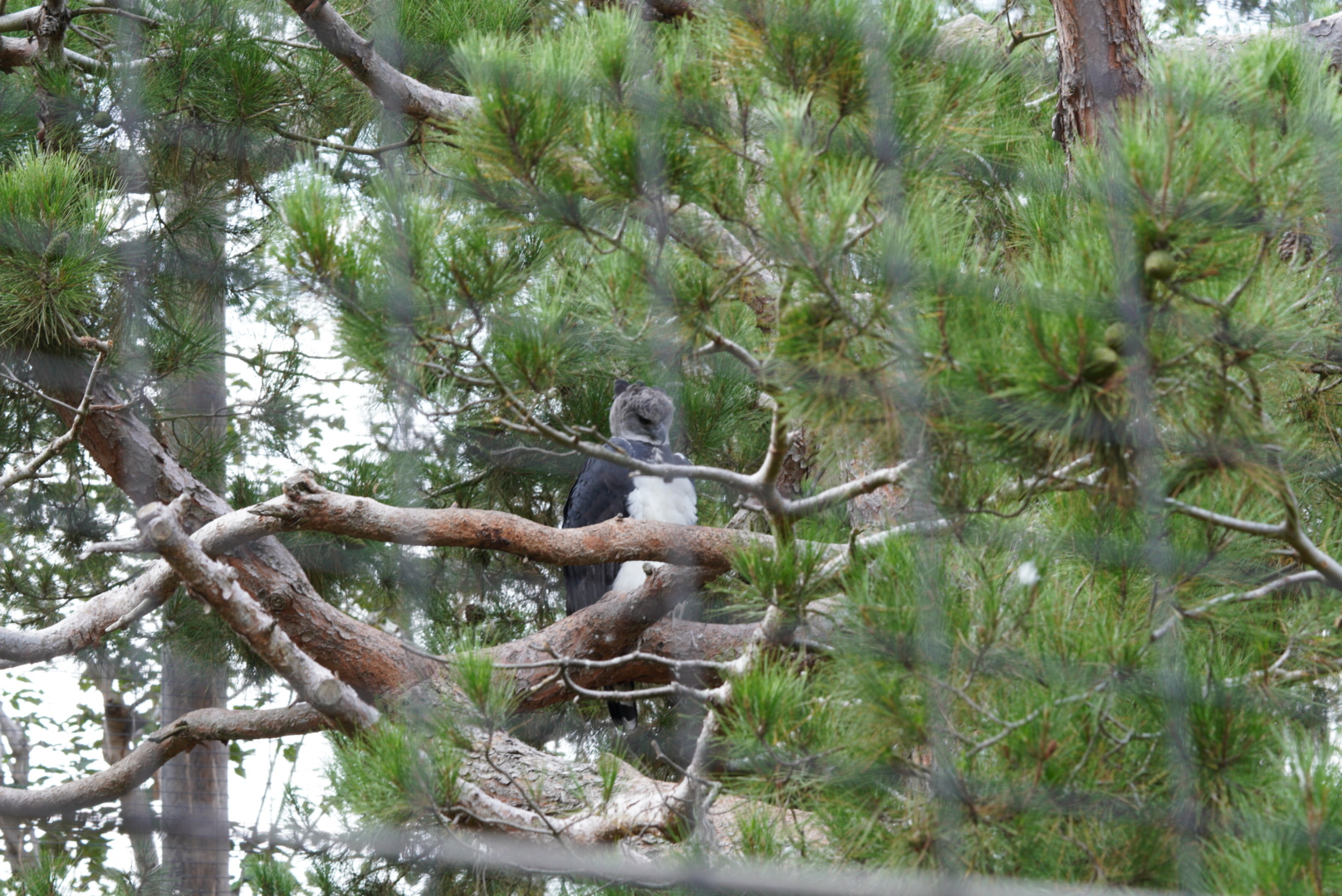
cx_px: 671
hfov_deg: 15.2
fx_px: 5036
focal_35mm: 135
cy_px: 448
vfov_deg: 10.2
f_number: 6.3
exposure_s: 1/60
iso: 200
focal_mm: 90
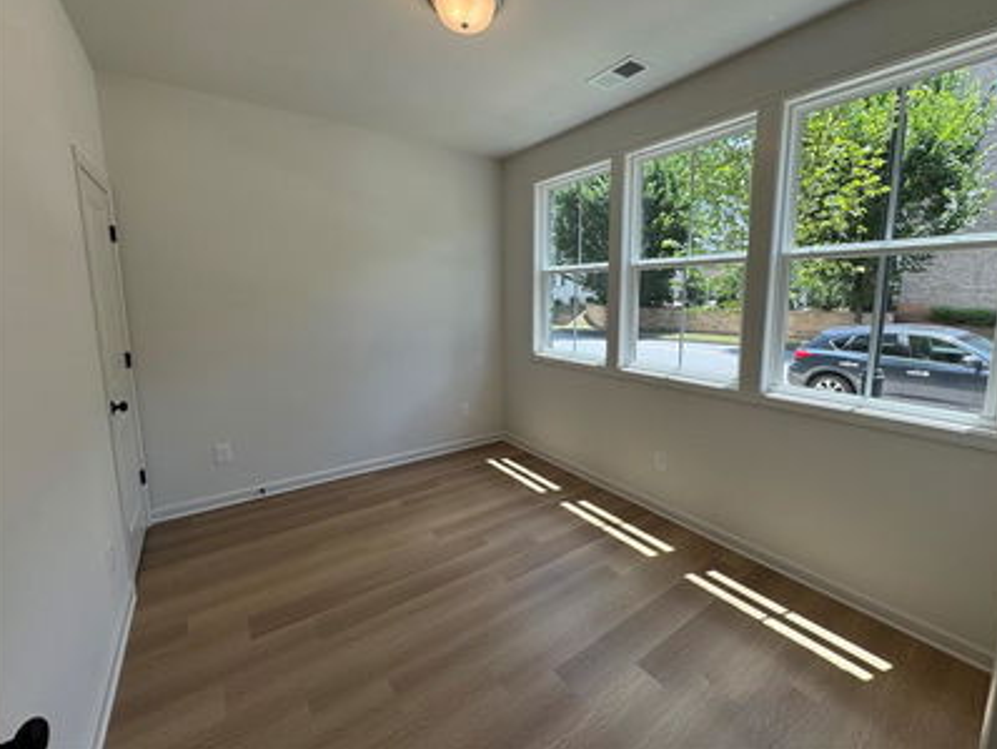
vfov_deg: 81.7
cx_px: 522
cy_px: 351
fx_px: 432
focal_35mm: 15
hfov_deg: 98.1
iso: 40
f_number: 2.2
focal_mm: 2.22
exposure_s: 1/208
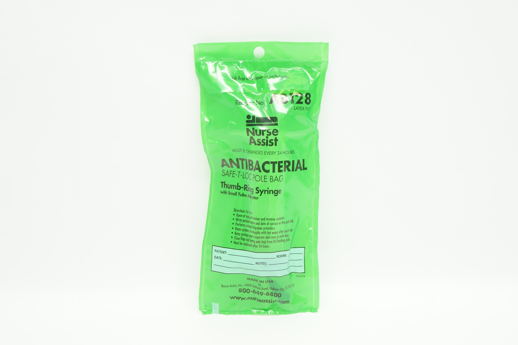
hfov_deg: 43.6
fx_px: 647
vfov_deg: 29.8
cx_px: 259
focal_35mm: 45
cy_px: 172
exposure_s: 1/15
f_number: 9
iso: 400
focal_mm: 30
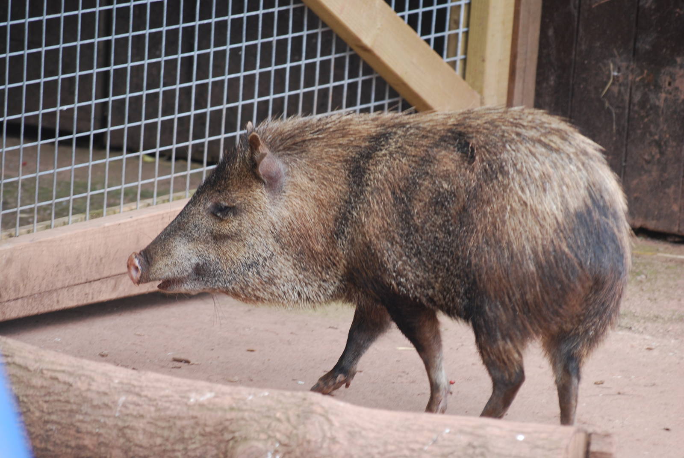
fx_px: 5564
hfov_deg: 7.0
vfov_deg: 4.7
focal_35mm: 292
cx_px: 342
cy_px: 229
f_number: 5
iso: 250
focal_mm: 195
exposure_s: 1/125
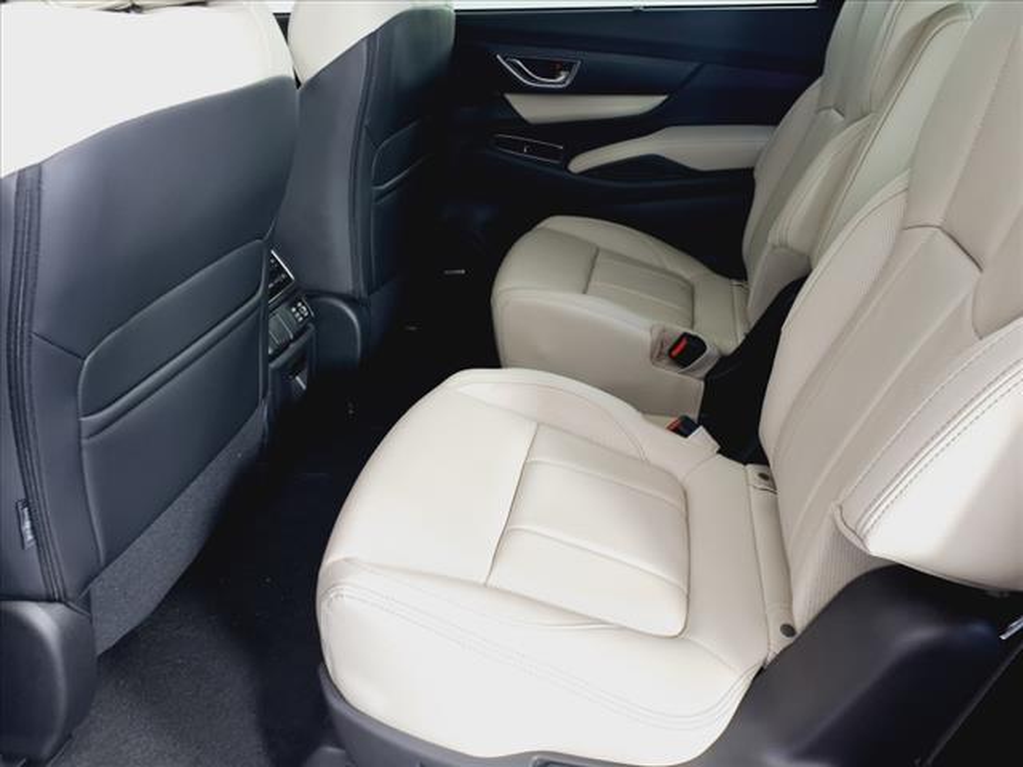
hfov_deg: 65.3
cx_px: 512
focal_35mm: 27
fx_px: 798
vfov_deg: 51.4
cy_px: 384
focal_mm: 3.58
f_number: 1.9
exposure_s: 1/60.2
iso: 50
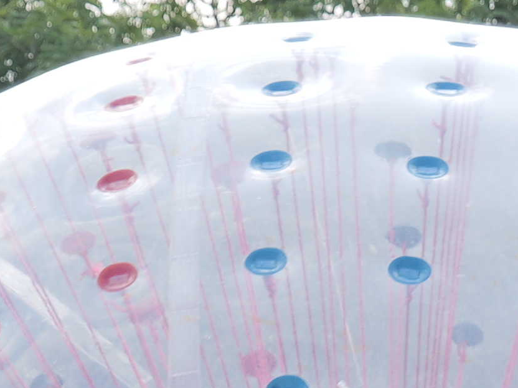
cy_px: 937
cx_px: 321
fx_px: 6435
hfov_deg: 4.6
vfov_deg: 3.4
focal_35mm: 430
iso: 640
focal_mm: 62
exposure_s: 1/320
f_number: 4.5
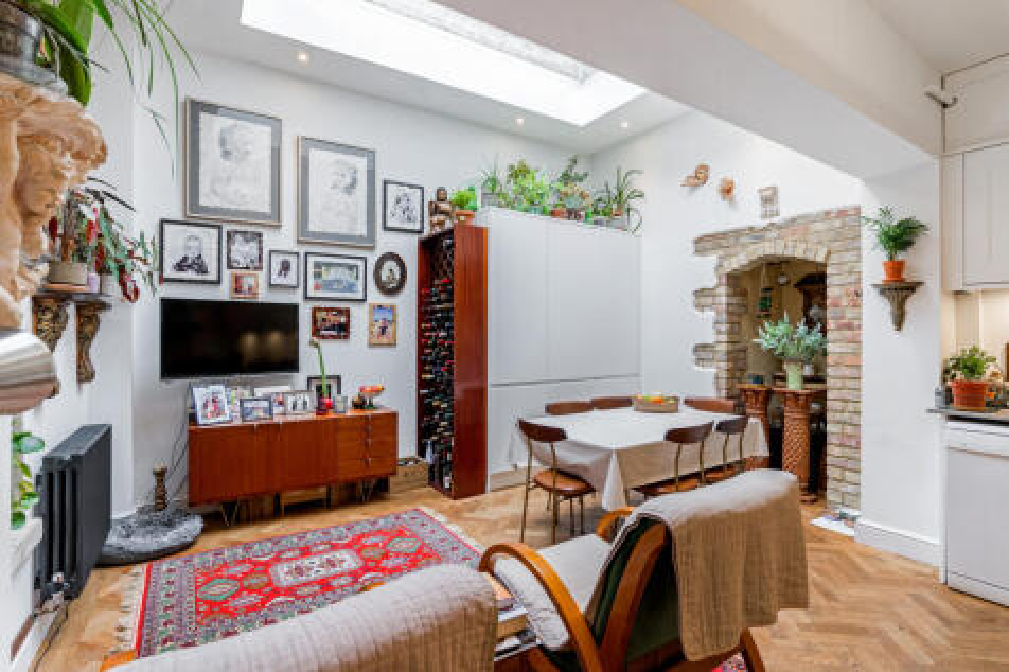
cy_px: 336
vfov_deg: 73.7
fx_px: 448
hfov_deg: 96.8
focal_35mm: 16
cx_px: 504
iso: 640
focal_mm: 16
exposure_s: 1/20
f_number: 8
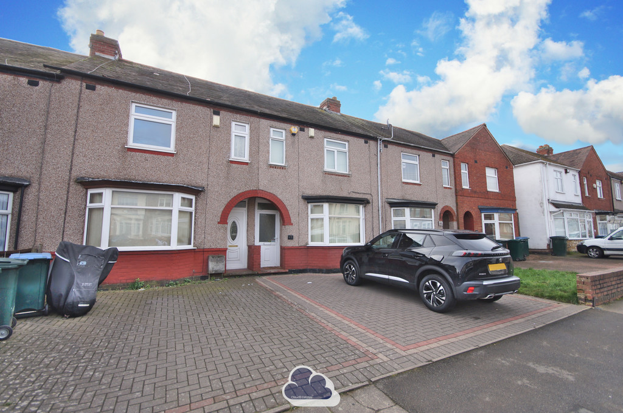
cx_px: 312
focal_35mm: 15
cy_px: 206
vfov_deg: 77.2
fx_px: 259
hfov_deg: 100.5
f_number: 6.3
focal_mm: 10
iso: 100
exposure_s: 1/160
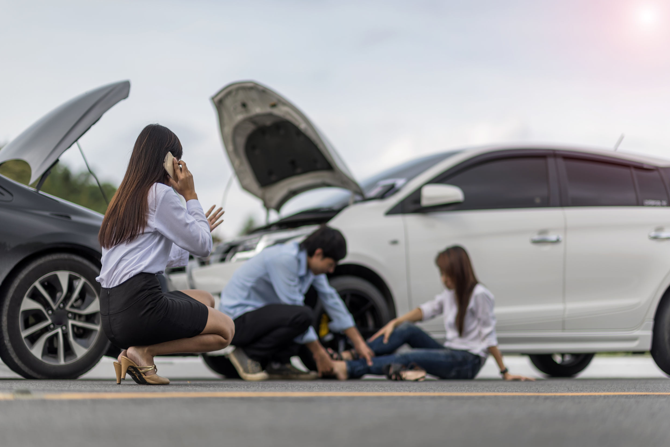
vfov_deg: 15.9
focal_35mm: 86
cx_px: 334
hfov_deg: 23.6
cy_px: 221
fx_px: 1600
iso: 100
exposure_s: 1/2500
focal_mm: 85
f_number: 1.6
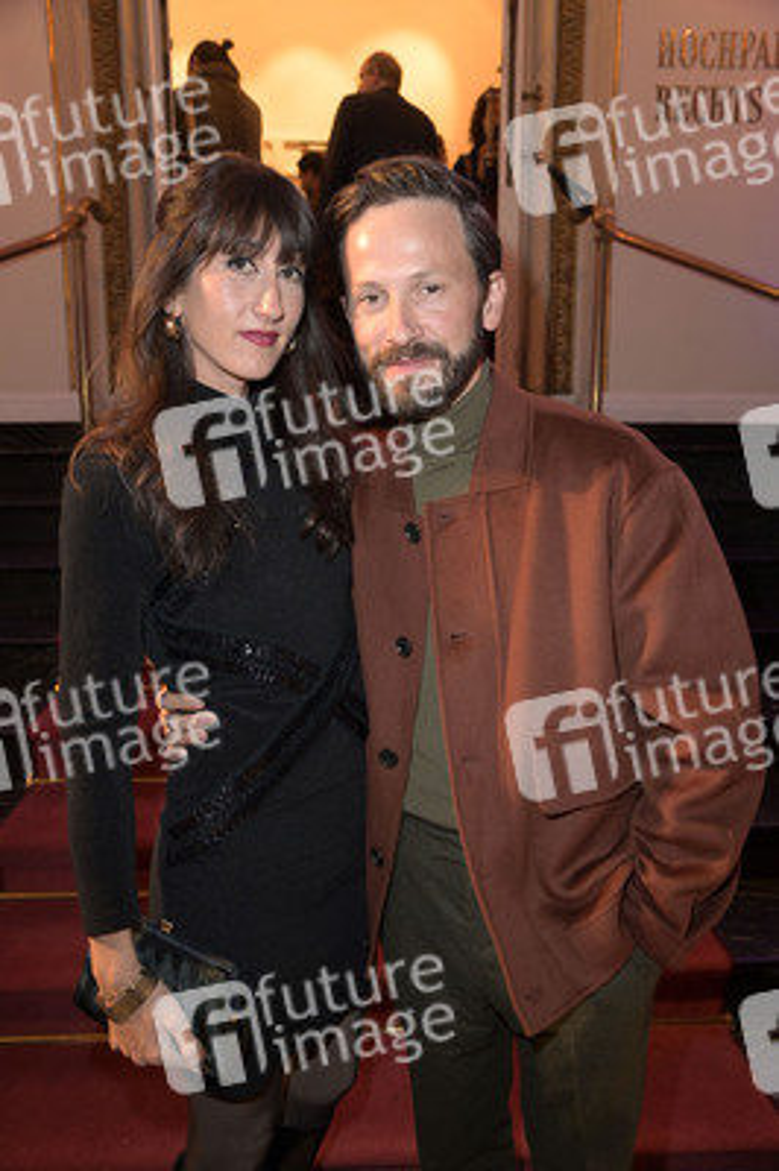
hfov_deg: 46.3
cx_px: 390
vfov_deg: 65.5
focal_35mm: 28
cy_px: 586
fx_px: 910
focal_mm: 28
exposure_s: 1/30
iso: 2000
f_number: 5.6
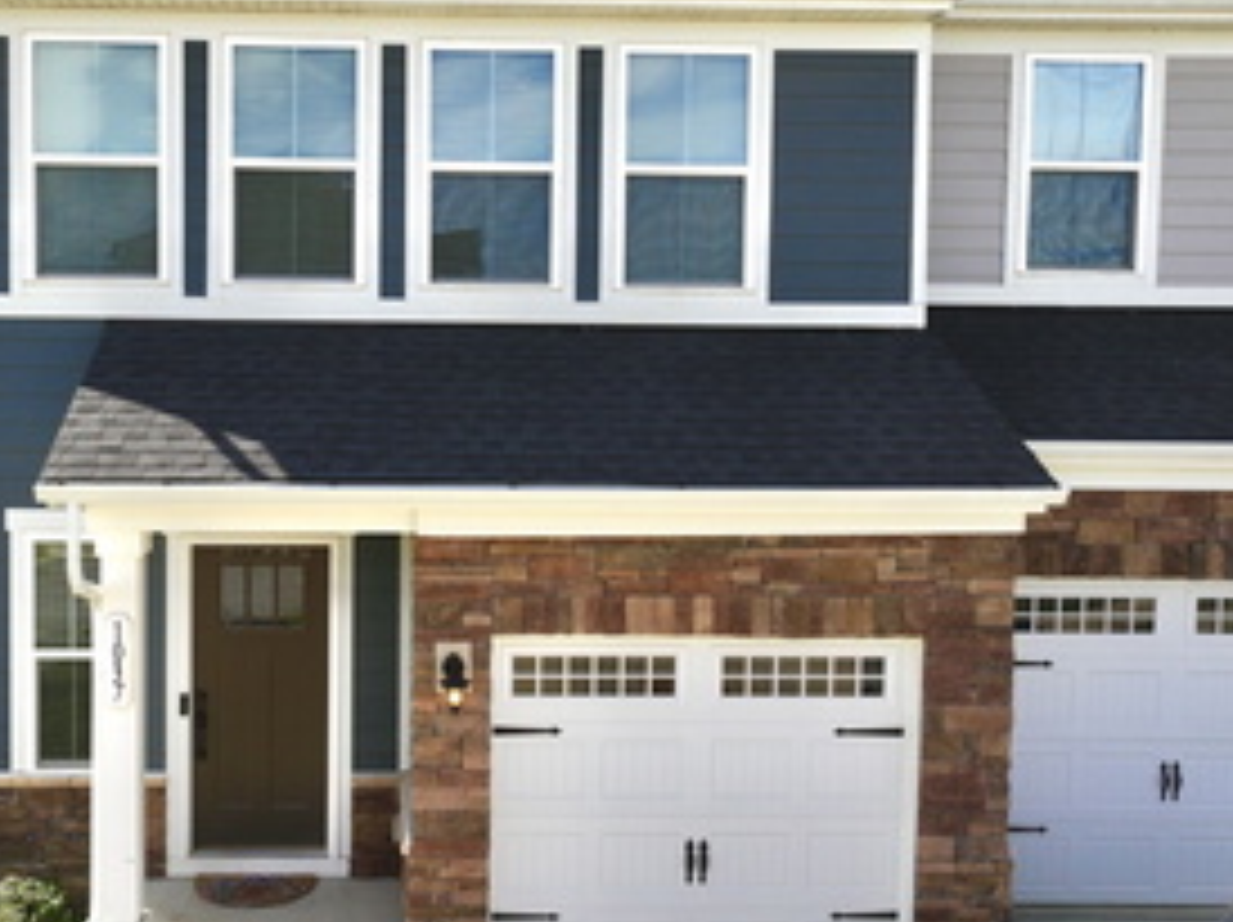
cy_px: 443
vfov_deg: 40.6
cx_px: 423
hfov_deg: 51.8
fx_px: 1246
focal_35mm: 35
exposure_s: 1/100
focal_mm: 12.29
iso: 100
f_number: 4
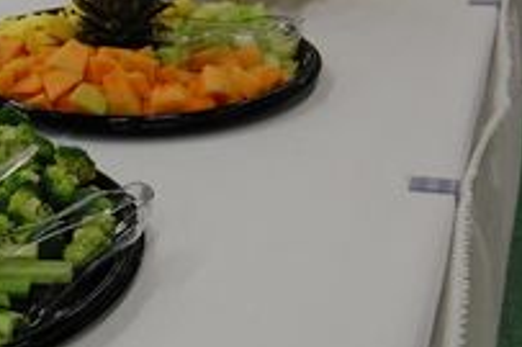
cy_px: 213
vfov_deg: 19.1
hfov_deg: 27.5
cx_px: 62
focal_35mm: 71
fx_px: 1029
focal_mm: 24
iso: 1600
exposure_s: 1/30
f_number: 8
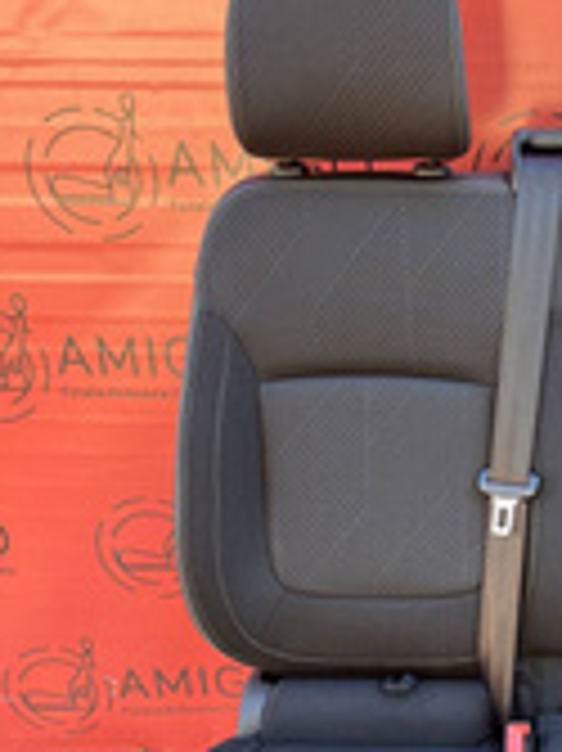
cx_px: 544
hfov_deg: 25.0
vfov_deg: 33.8
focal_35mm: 56
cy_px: 549
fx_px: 1214
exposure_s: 1/99
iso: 125
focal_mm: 5.1
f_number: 1.6
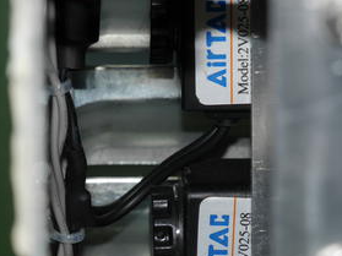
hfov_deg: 4.9
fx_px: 3960
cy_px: 163
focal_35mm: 401
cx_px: 181
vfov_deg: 3.7
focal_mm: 140
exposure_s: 1/50
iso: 400
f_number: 9
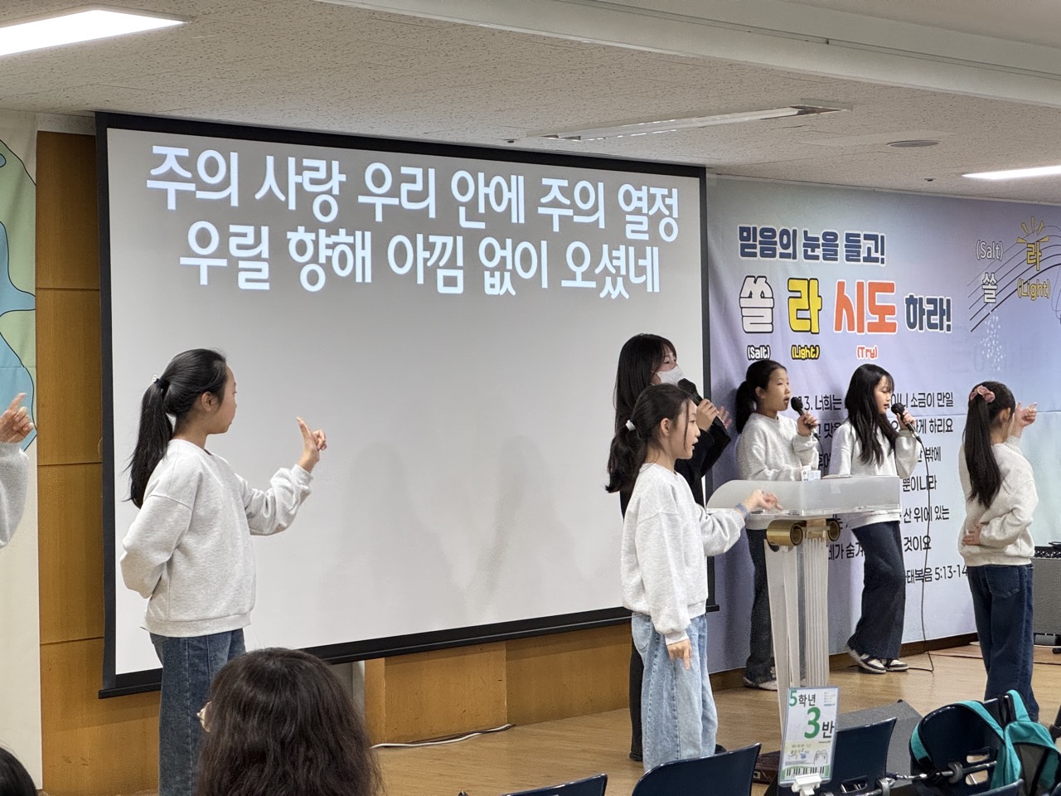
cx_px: 530
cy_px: 398
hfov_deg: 25.3
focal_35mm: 77
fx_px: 2360
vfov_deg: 19.1
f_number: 2.8
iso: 320
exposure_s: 1/60
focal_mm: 9
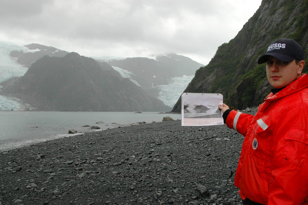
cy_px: 102
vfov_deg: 35.4
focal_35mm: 38
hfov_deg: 51.3
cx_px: 154
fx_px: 321
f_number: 7.1
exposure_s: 1/200
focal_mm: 25
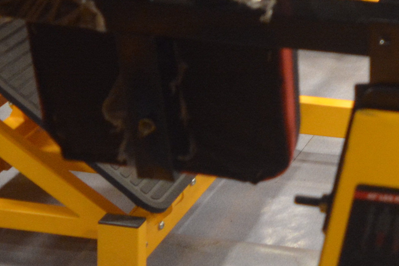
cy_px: -266
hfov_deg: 14.0
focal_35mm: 127
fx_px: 1407
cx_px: 762
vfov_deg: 10.0
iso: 1250
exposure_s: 1/30
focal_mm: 18
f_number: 3.5
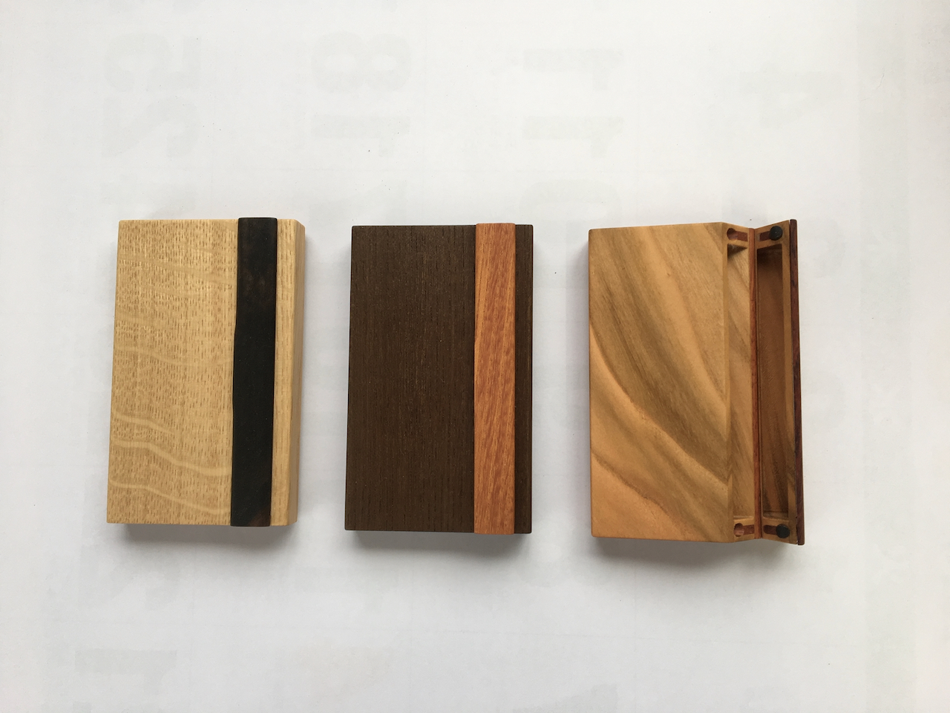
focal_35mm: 29
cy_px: 356
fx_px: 796
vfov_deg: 48.2
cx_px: 475
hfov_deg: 61.7
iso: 32
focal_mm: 4.15
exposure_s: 1/60
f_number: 2.2
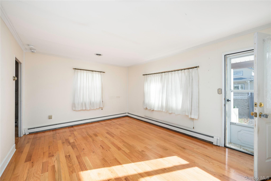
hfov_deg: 104.3
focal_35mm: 14
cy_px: 90
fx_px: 105
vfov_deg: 81.2
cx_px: 136
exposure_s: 1/200
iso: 160
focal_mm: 14
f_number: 8
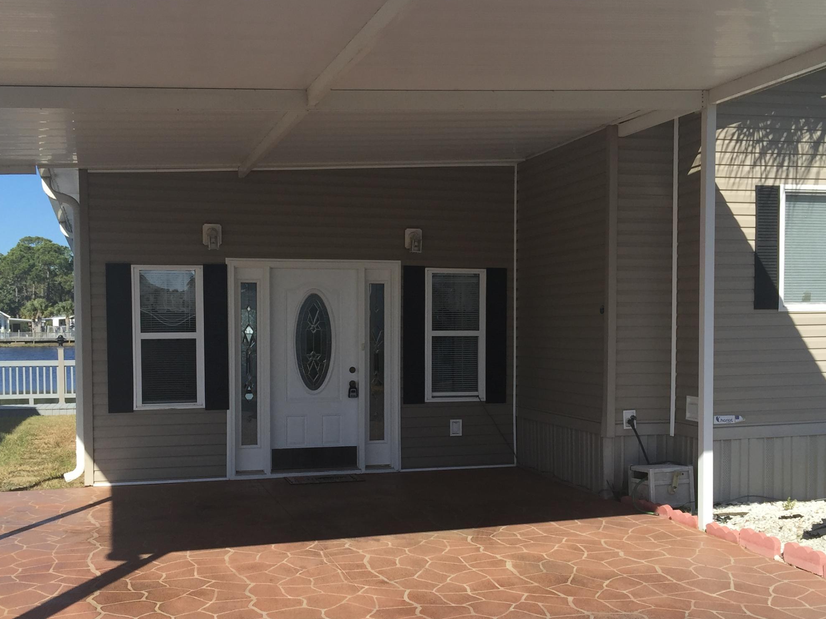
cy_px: 384
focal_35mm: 44
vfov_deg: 32.7
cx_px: 423
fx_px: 1050
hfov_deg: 42.9
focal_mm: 4.15
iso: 32
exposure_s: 1/1412
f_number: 2.2
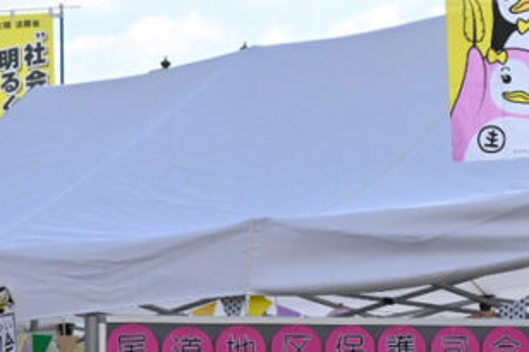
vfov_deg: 8.8
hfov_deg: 13.4
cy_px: 489
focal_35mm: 153
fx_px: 2247
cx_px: 251
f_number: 7.1
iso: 100
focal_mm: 46
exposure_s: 1/400
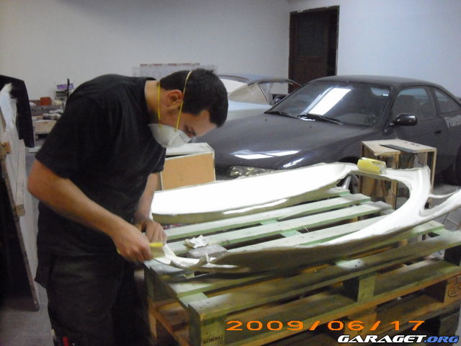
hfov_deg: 50.1
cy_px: 173
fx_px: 493
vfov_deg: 38.7
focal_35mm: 37
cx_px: 230
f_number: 2.7
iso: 1000
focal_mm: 6.2
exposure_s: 1/40
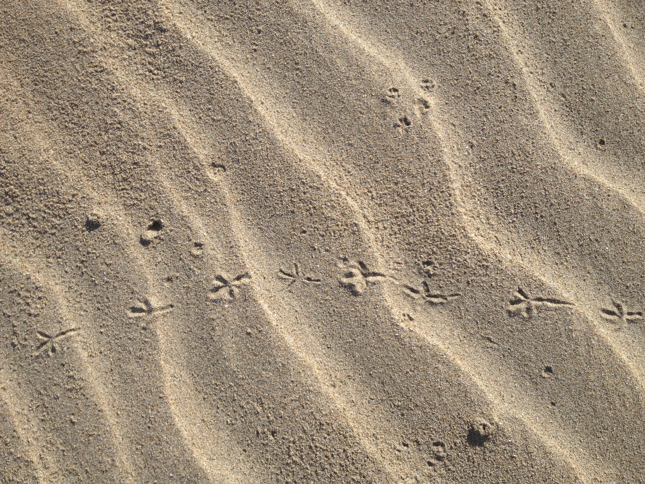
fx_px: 652
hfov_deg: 52.6
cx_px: 322
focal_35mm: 35
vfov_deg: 40.7
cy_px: 242
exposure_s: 1/1783
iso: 50
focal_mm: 4.28
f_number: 2.4
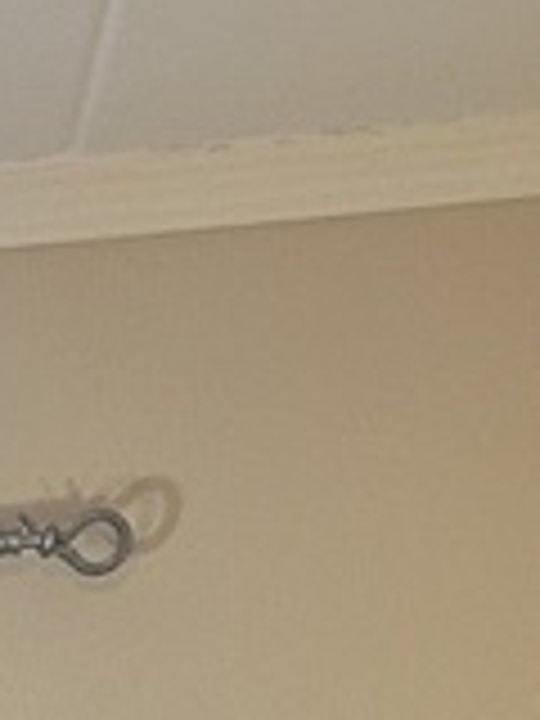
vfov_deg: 8.9
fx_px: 3640
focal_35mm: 175
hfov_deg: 7.8
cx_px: -824
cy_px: 2259
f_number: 1.5
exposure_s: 1/60
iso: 80
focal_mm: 5.7
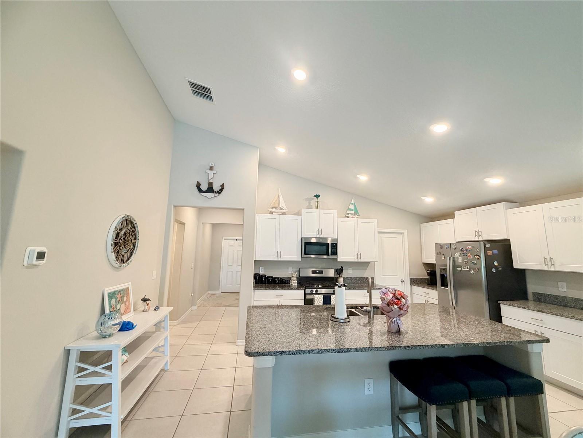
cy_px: 219
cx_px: 292
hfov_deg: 102.1
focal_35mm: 14
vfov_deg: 85.7
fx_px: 236
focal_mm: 2.22
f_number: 2.2
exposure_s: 1/60
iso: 250
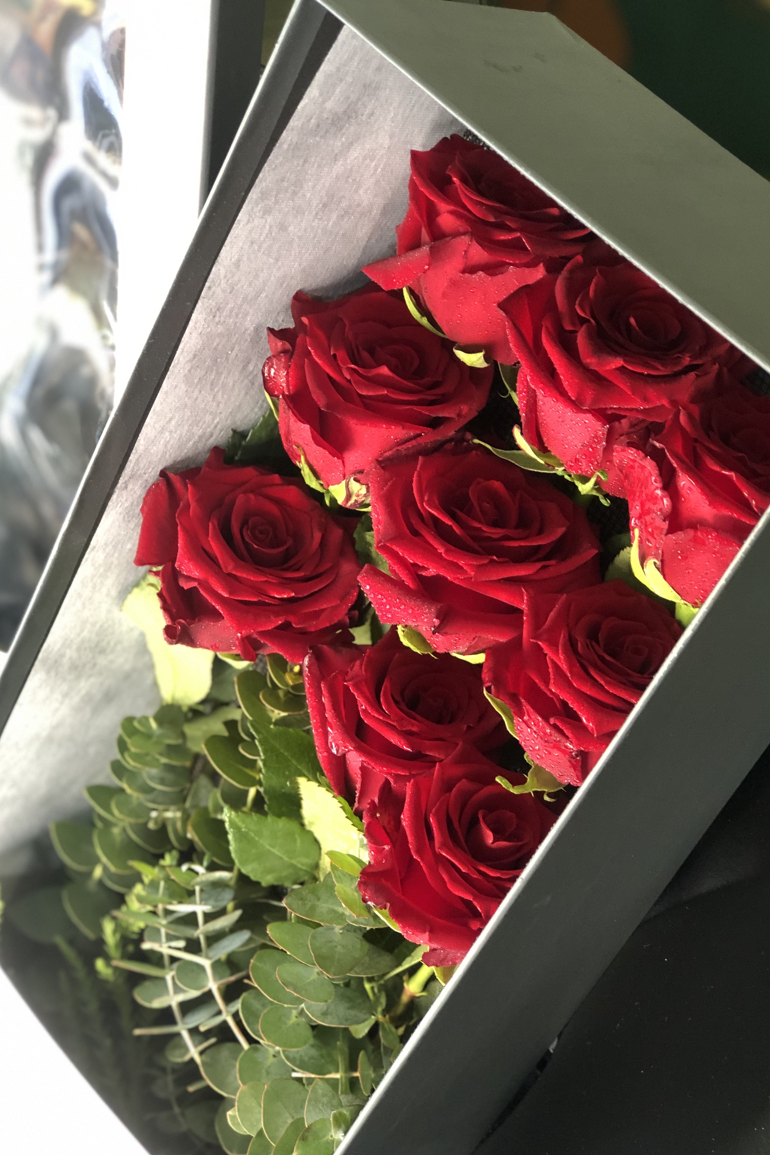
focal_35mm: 60
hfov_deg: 22.6
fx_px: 1925
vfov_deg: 33.4
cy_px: 581
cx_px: 423
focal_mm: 6.6
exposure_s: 1/33
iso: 320
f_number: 2.8
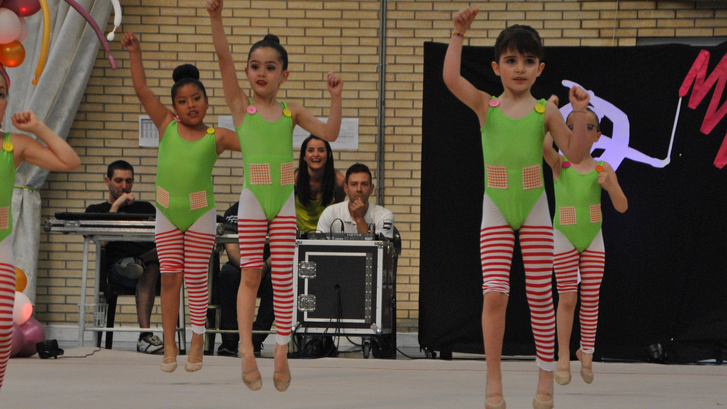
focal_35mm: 172
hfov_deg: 12.5
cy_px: 276
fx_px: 3315
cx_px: 364
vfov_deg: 7.1
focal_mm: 86
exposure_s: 1/320
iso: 800
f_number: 5.3
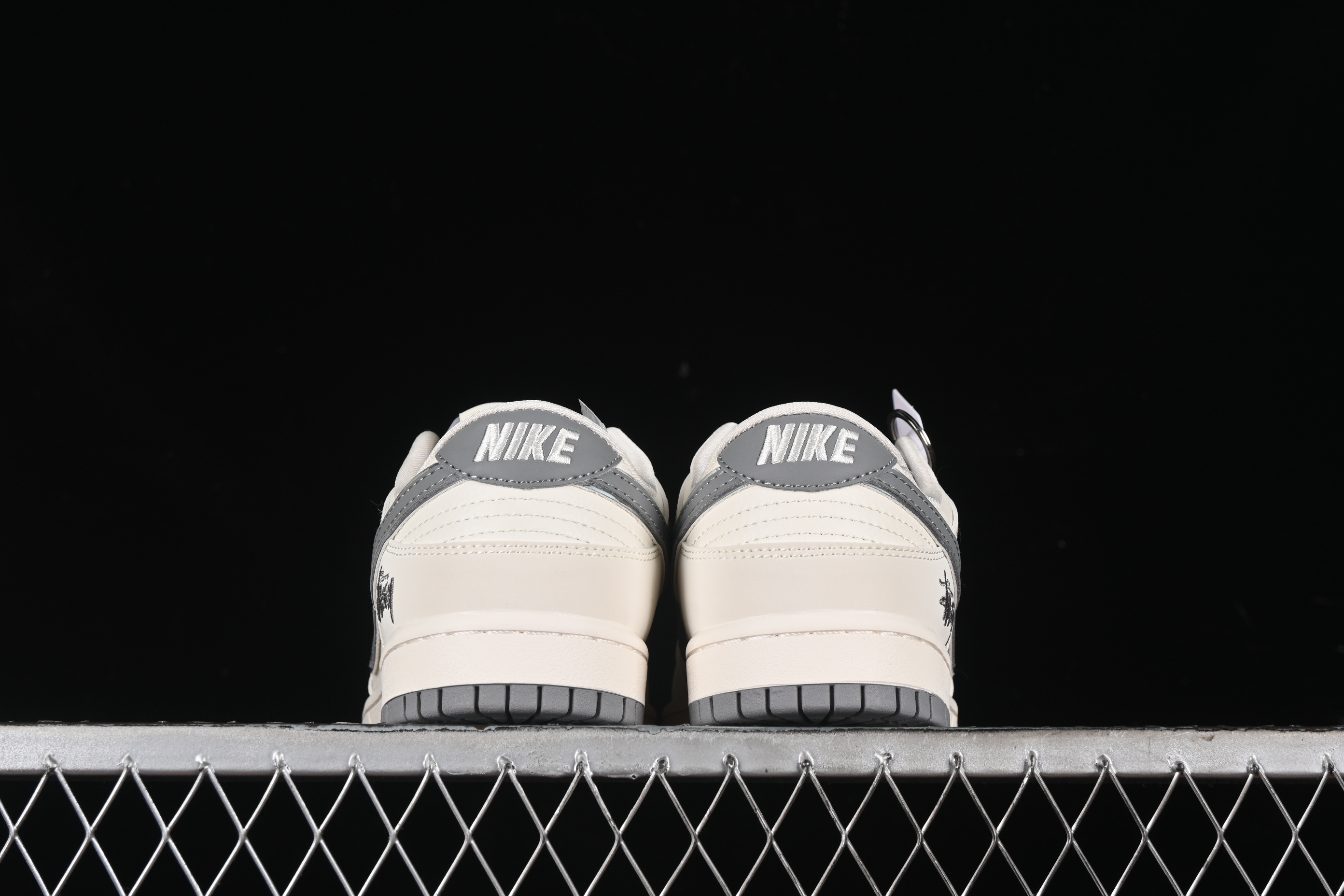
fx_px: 2800
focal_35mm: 75
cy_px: 448
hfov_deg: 27.0
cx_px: 672
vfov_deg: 18.2
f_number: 8
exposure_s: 1/80
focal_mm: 50
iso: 160
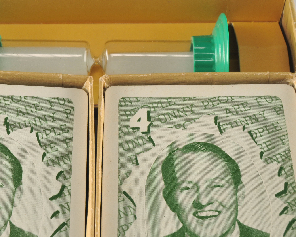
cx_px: 99
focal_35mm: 86
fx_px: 754
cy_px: 93
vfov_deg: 17.8
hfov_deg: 22.1
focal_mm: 40
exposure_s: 1/250
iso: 160
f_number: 20
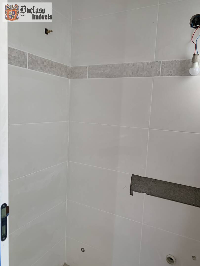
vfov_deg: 67.3
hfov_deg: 53.1
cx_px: 100
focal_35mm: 26
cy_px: 133
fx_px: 200
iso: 100
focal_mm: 4.25
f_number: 1.8
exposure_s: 1/74
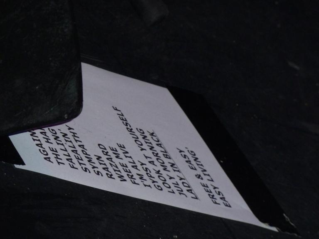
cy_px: 120
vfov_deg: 6.1
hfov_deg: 8.2
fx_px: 2230
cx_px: 160
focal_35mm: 242
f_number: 4.7
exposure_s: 1/50
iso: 400
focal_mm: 39.7
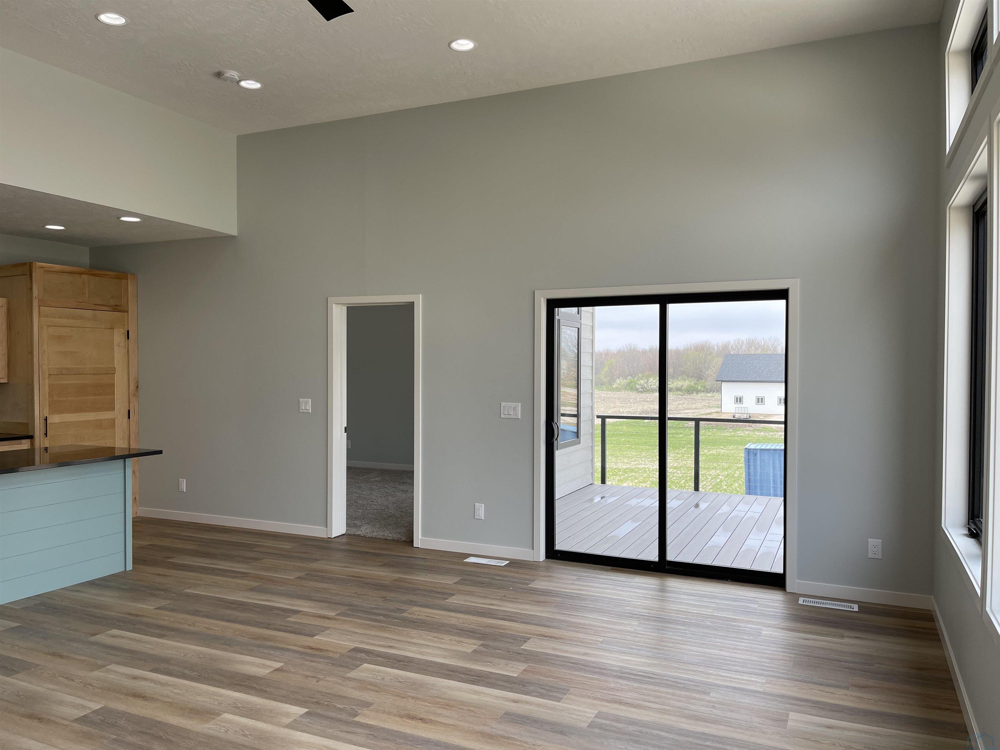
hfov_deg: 67.3
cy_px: 375
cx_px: 500
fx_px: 751
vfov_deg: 53.1
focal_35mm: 26
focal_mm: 5.1
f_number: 1.6
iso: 32
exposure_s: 1/599
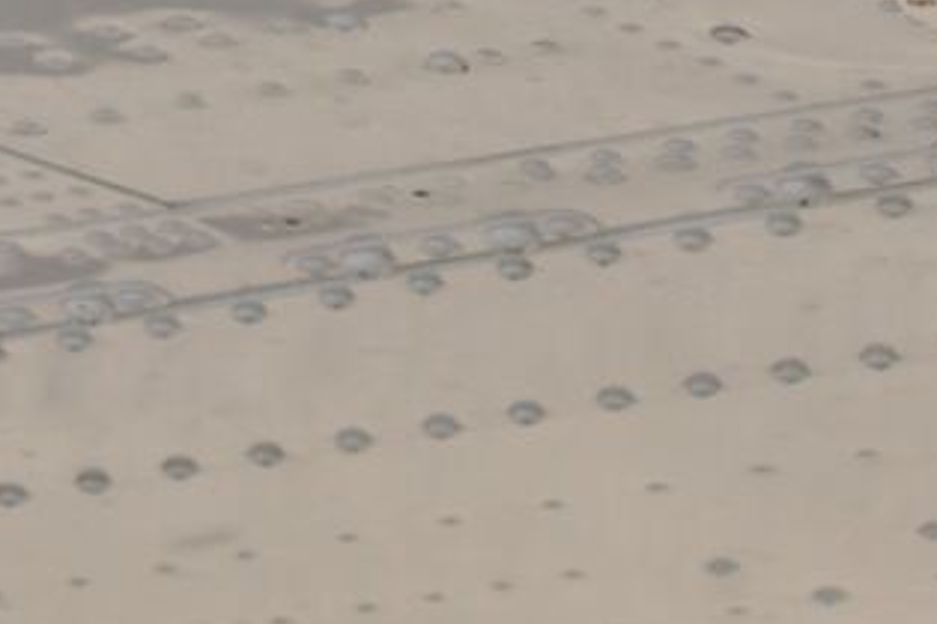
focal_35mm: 1038
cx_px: 310
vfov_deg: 1.3
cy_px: -624
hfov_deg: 2.0
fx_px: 27001
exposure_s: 1/400
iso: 200
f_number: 8
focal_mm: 170
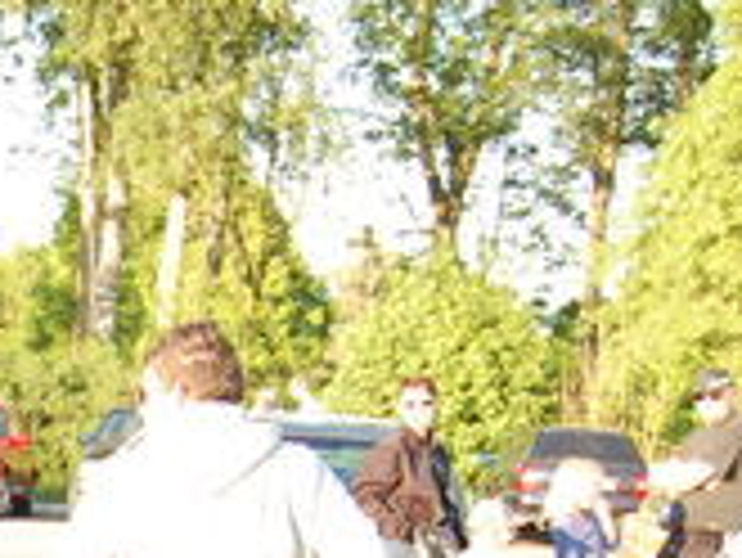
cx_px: -391
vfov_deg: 9.9
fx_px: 3110
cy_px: 850
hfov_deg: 12.8
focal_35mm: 145
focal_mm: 26
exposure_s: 1/125
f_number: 5.6
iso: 280
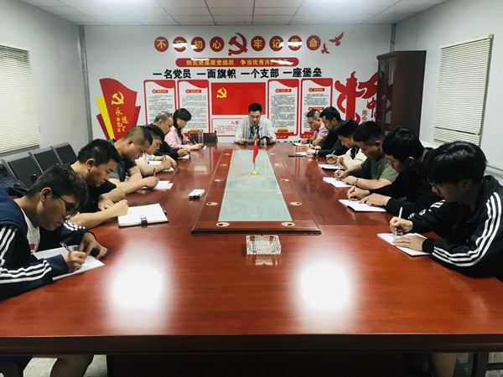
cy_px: 188
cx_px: 252
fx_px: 407
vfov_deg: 49.7
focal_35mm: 28
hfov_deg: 63.4
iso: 40
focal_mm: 3.99
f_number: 1.8
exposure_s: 1/17
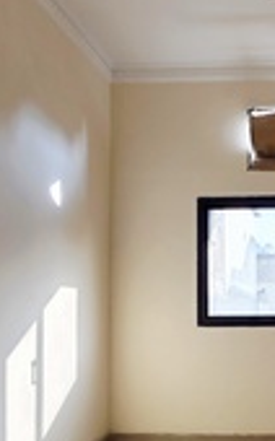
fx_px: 444
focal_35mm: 37
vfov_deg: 51.4
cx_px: 305
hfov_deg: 30.6
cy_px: 307
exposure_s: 1/101
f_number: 1.9
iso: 40
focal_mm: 2.2
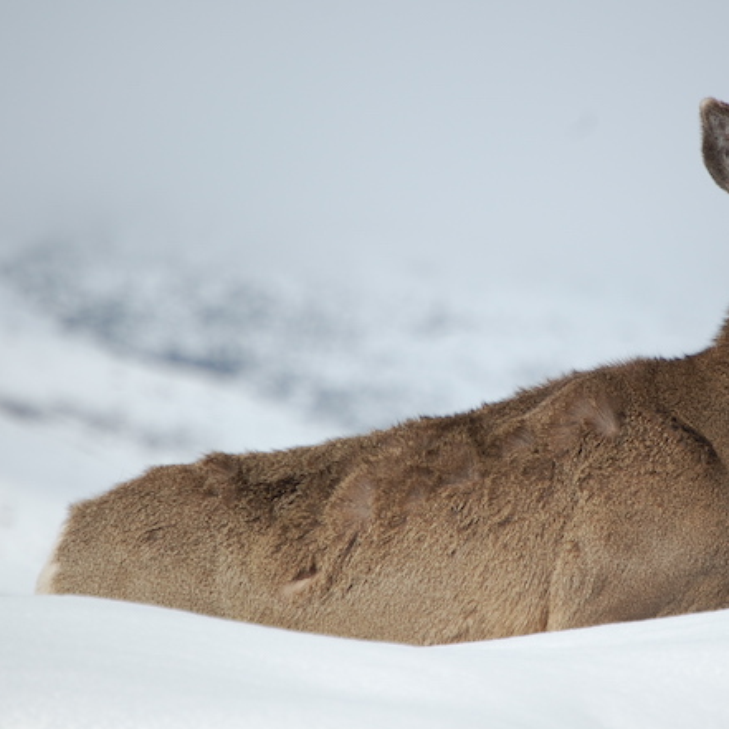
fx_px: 10460
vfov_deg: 4.0
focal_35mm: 439
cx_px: 517
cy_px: 404
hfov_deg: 4.0
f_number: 5.6
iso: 200
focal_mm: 200
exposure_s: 1/2000
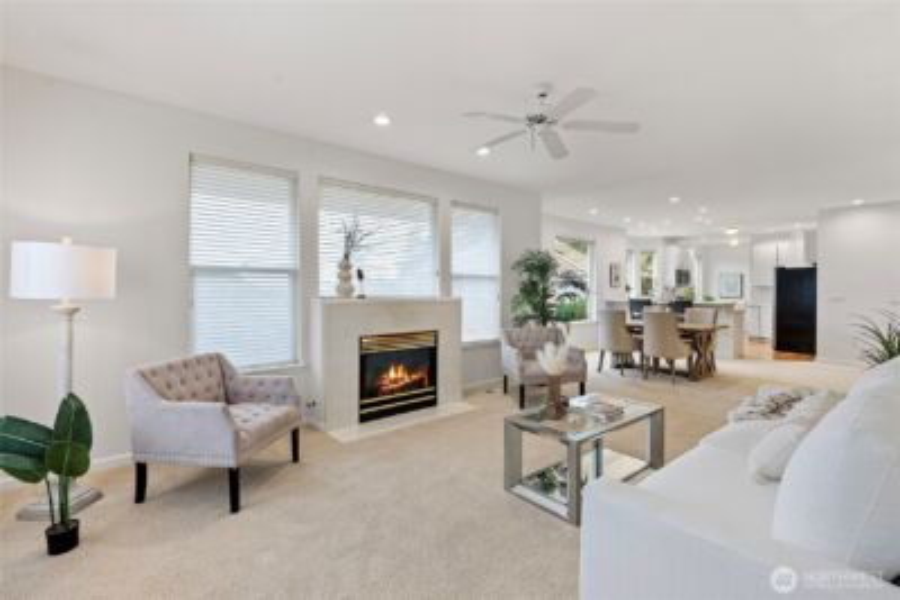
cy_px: 300
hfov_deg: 96.7
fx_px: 400
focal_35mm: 16
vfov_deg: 73.8
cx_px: 450
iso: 1600
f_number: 8
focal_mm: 16
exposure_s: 1/50
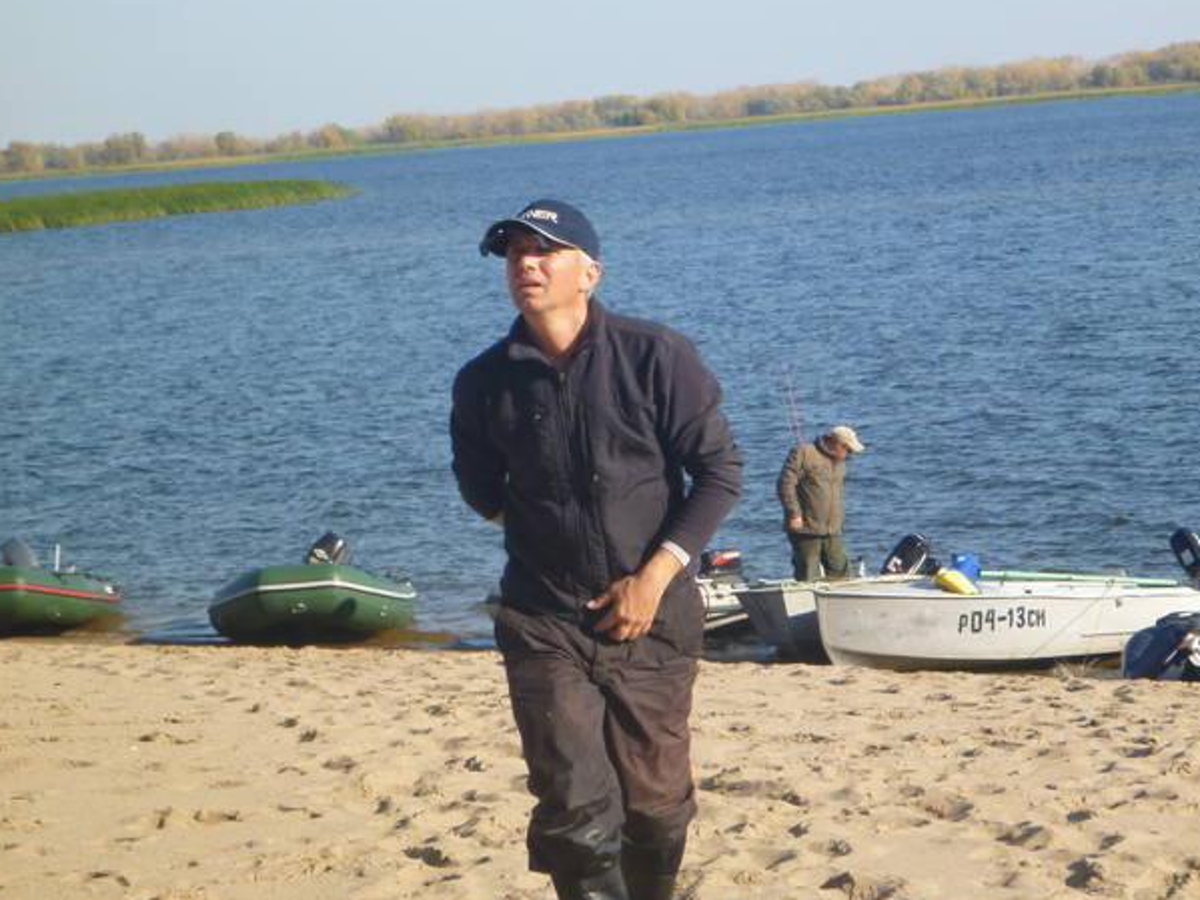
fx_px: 3813
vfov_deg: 13.5
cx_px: 589
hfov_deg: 17.9
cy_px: 437
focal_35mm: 110
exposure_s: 1/500
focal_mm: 18.3
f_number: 5.7
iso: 250
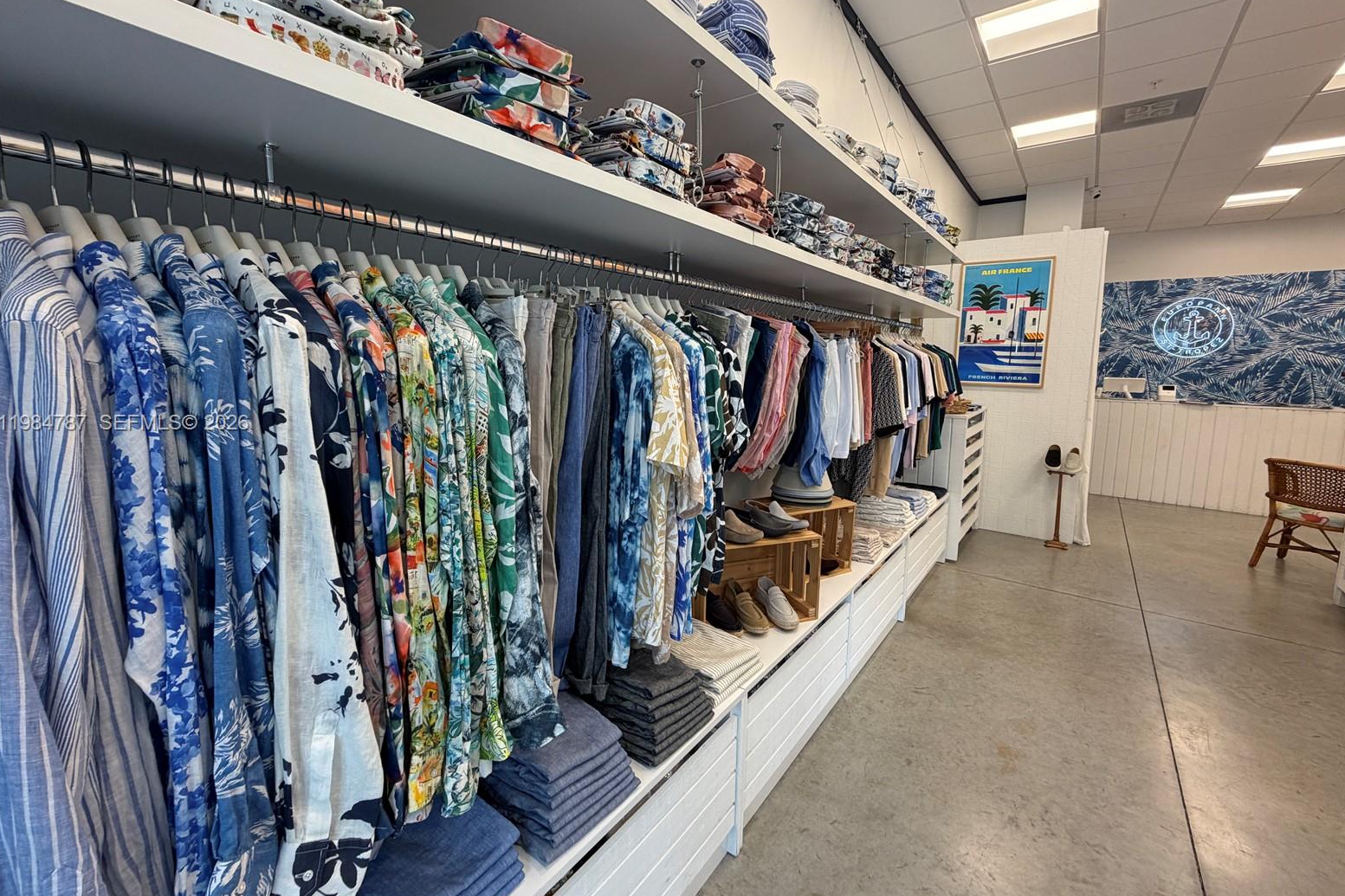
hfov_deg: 100.4
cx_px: 672
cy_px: 424
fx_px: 560
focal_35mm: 15
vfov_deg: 77.2
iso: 160
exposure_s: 1/115
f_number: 2.2
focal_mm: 2.22
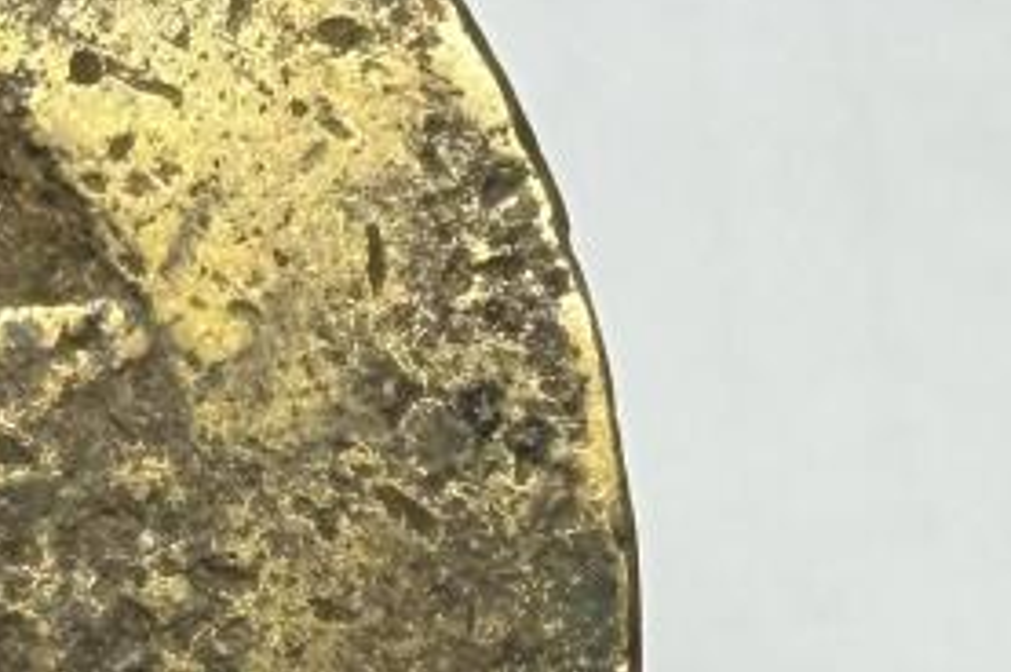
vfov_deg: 7.8
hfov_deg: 11.0
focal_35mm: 176
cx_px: -730
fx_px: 4937
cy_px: 515
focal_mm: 2.22
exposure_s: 1/121
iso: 50
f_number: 2.2
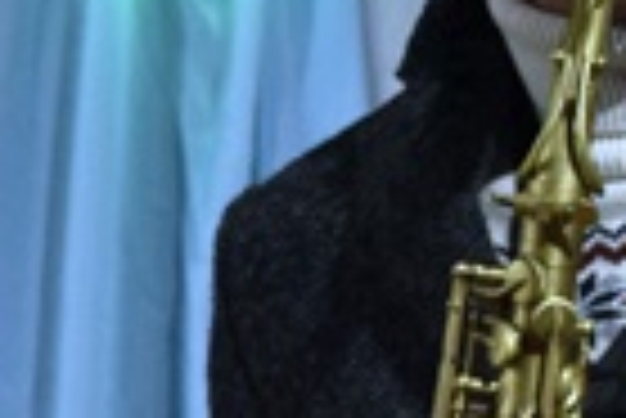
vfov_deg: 2.7
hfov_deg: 4.1
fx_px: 8773
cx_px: -432
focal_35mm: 504
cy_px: 670
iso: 900
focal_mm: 52
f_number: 5
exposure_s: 1/100
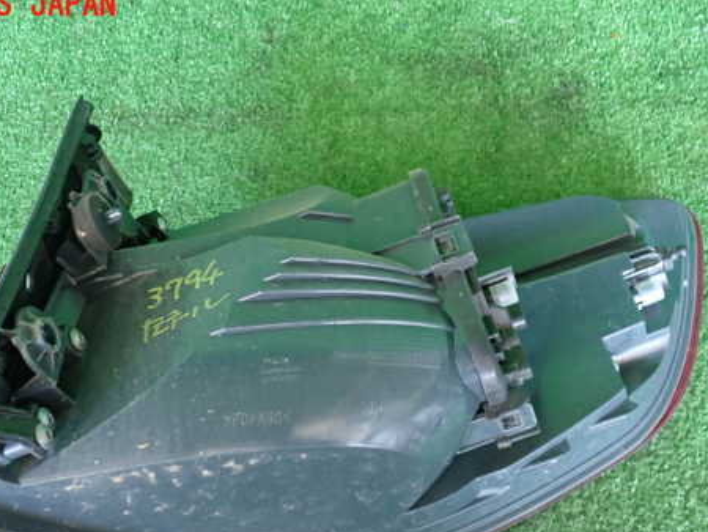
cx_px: 302
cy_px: 340
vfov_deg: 35.7
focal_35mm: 40
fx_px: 819
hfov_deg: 46.6
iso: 320
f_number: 2.3
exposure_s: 1/30
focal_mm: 5.4
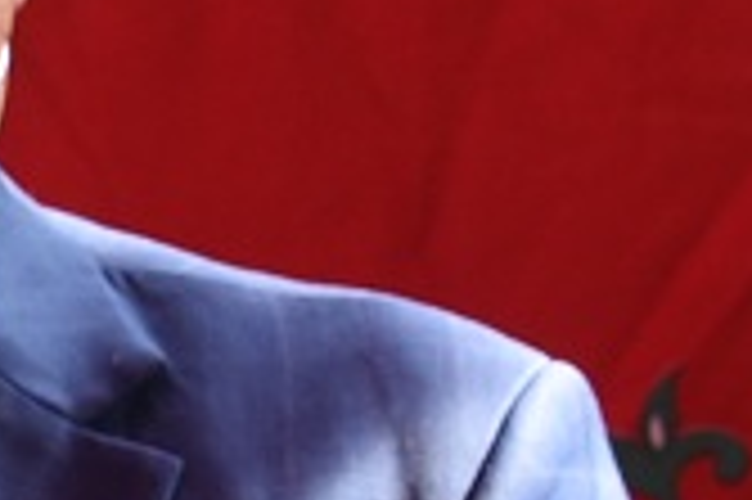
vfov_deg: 4.0
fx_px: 7179
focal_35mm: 344
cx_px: -1292
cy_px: 664
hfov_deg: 5.7
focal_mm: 48
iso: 640
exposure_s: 1/125
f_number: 8
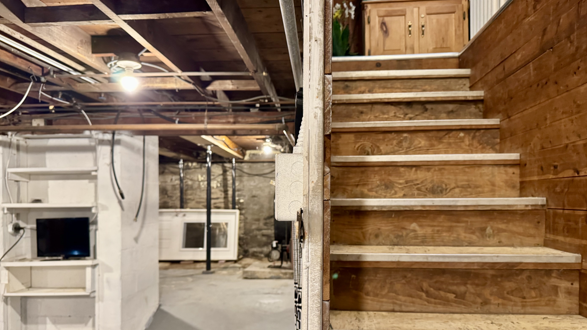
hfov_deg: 69.8
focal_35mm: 27
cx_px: 302
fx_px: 420
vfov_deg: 42.5
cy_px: 211
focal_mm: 6.76
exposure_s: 1/60
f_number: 1.78
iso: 500
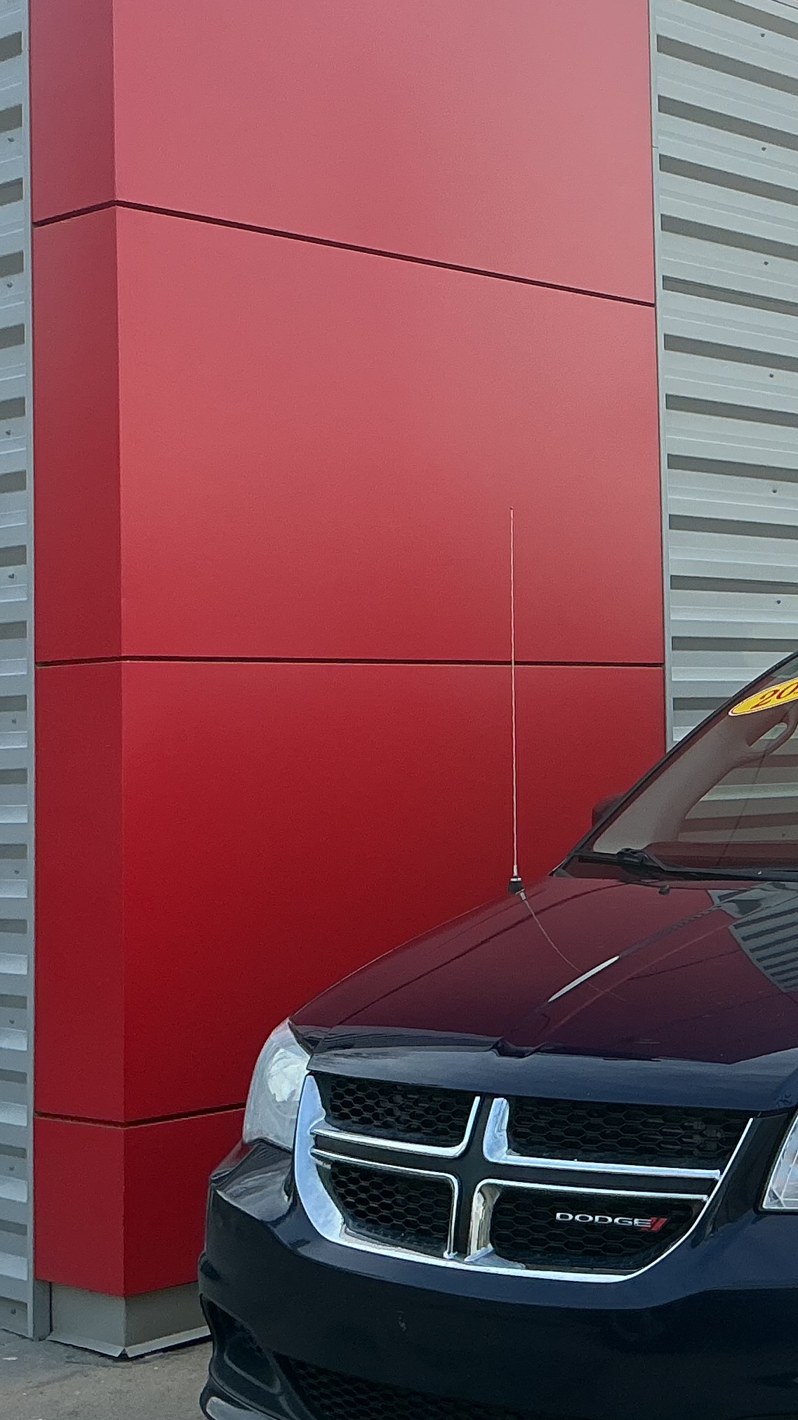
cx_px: 853
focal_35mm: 63
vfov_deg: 33.3
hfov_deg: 18.5
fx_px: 2370
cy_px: 610
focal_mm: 3
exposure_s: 1/883
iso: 25
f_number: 1.8
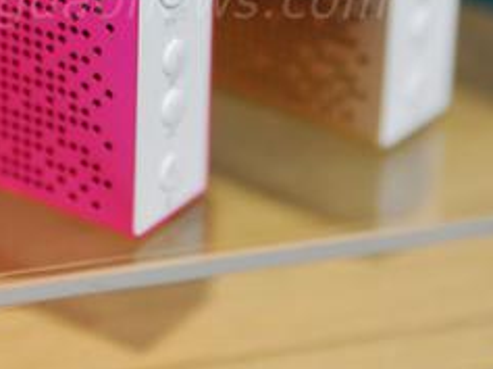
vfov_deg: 7.5
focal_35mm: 195
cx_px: 79
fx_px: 2773
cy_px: -50
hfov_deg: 10.1
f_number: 2.8
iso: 500
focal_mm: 75
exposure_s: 1/125
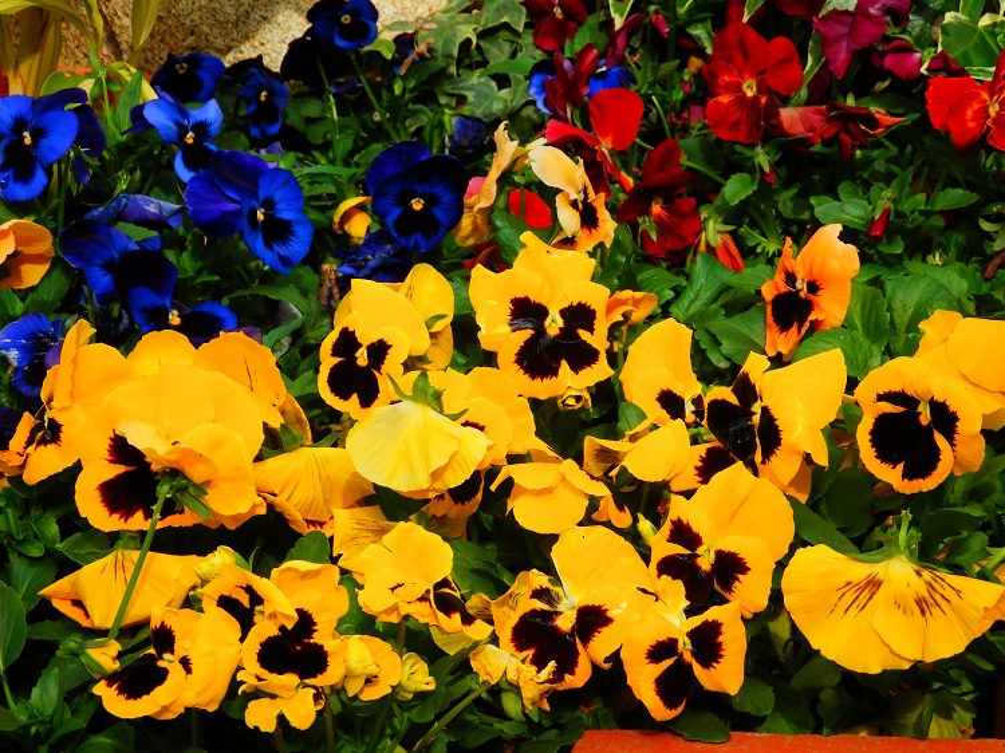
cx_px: 502
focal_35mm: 88
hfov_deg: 22.3
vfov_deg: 16.8
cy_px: 376
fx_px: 2554
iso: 80
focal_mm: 15.8
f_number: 4.8
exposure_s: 1/250
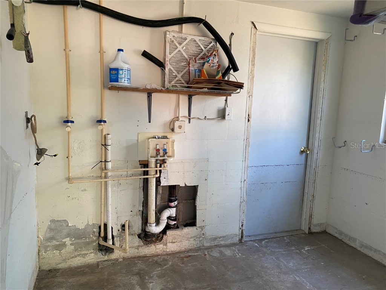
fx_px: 290
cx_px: 193
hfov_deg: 67.3
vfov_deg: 53.1
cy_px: 145
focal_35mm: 26
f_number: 1.8
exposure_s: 1/84
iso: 125
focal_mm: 4.25
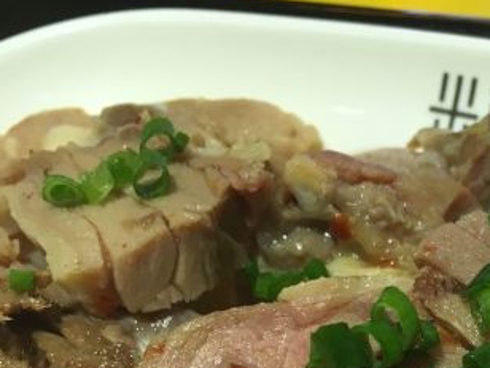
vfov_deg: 21.2
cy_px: 402
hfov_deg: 27.9
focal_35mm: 66
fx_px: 934
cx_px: 476
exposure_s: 1/33
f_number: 2.2
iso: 40
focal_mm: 4.15
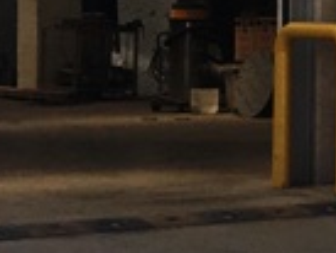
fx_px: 2108
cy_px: -10
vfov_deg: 6.8
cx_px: 1145
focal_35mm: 217
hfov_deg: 7.5
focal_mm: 4.15
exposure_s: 1/439
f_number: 2.2
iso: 25
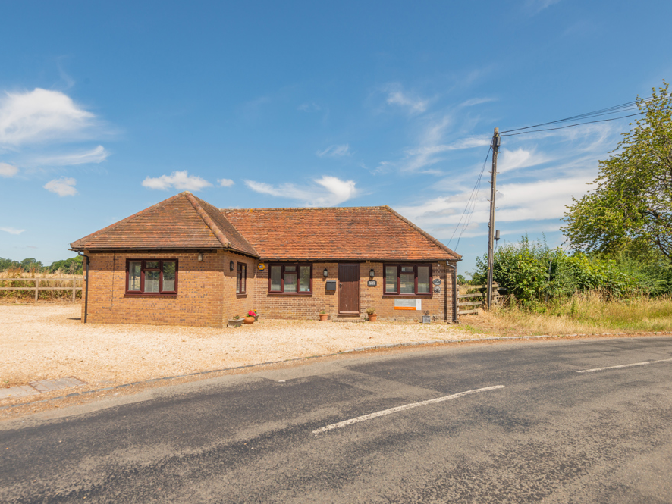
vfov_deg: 66.0
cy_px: 249
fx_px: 388
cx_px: 287
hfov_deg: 81.2
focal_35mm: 20
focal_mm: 18
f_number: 8
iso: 125
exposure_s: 1/250
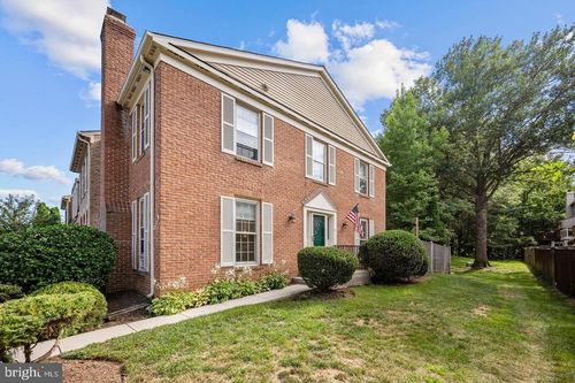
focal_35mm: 14
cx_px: 288
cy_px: 192
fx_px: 224
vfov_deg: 81.2
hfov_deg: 104.3
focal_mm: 14
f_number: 5
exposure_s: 1/400
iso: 100
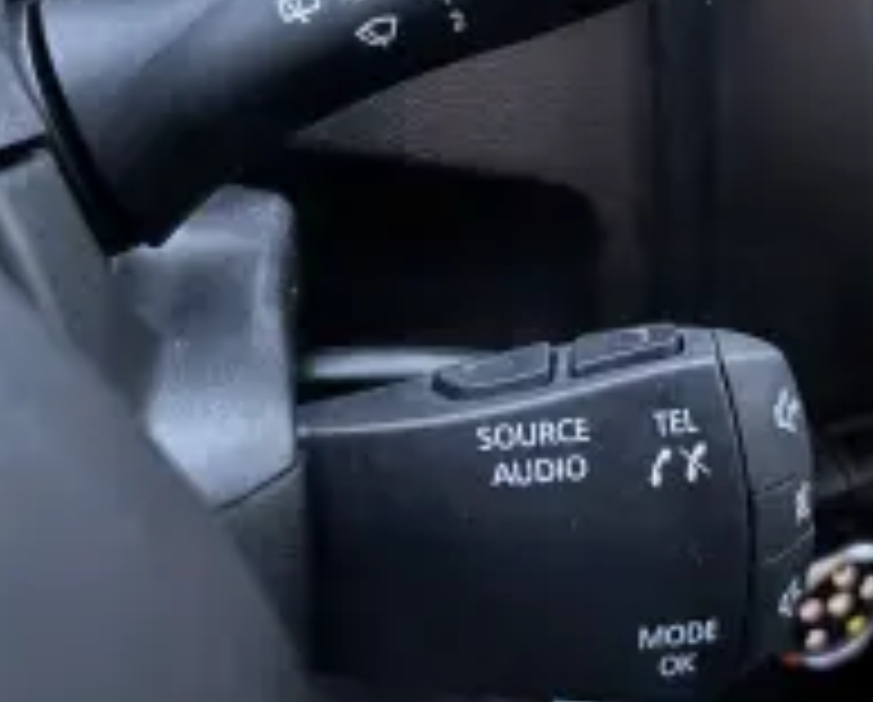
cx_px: 477
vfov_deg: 31.6
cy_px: 180
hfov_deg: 39.4
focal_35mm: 47
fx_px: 1217
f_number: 1.6
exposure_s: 1/22
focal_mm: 5.96
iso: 1250
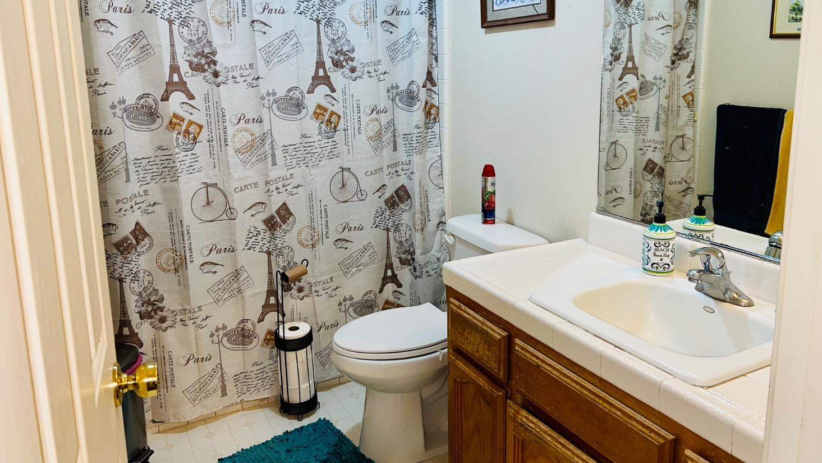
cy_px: 175
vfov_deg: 39.9
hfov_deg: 66.1
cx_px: 414
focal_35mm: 29
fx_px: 632
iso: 32
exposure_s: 1/34
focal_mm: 5.7
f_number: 1.5
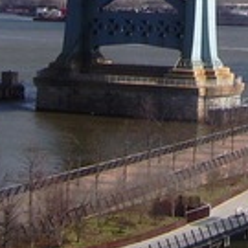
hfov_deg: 11.5
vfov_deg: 11.0
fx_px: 1224
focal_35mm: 151
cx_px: 237
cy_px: -169
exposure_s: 1/500
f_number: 4.8
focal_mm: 6
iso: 80
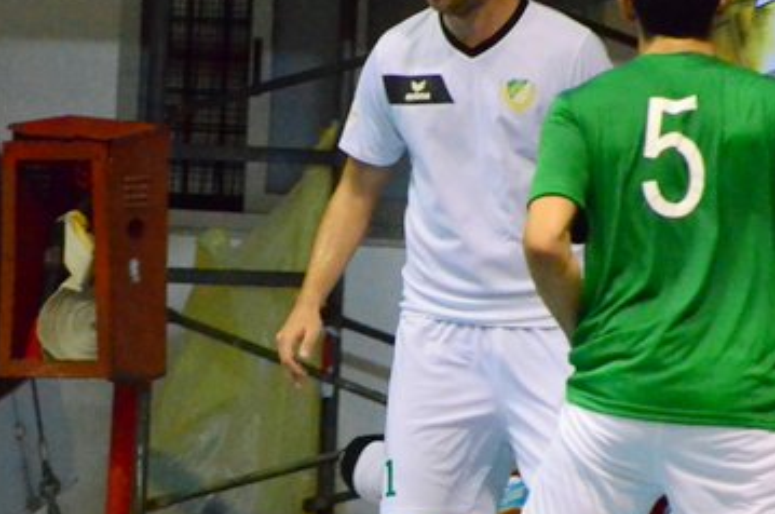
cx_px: 302
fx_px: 13283
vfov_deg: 2.2
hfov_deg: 3.3
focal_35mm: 618
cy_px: 384
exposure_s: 1/320
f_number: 7.1
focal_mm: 185
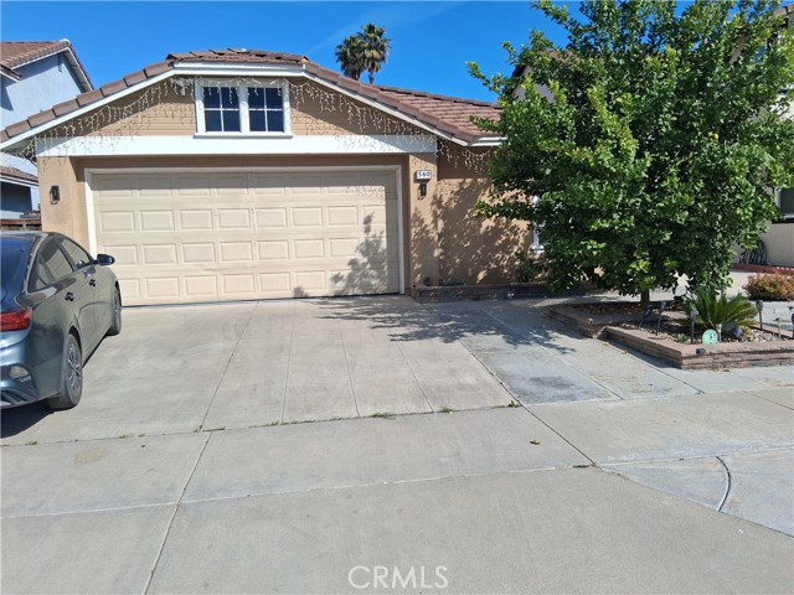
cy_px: 298
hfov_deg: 67.3
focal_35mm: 26
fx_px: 596
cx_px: 397
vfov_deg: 53.1
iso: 25
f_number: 1.8
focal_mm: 3.98
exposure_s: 1/714
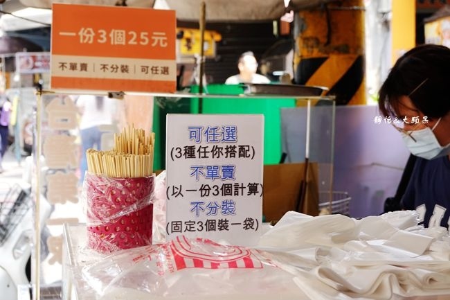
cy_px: 150
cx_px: 225
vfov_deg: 21.2
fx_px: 800
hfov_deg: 31.4
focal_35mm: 64
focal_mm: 23.39
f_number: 4
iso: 160
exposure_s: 1/80
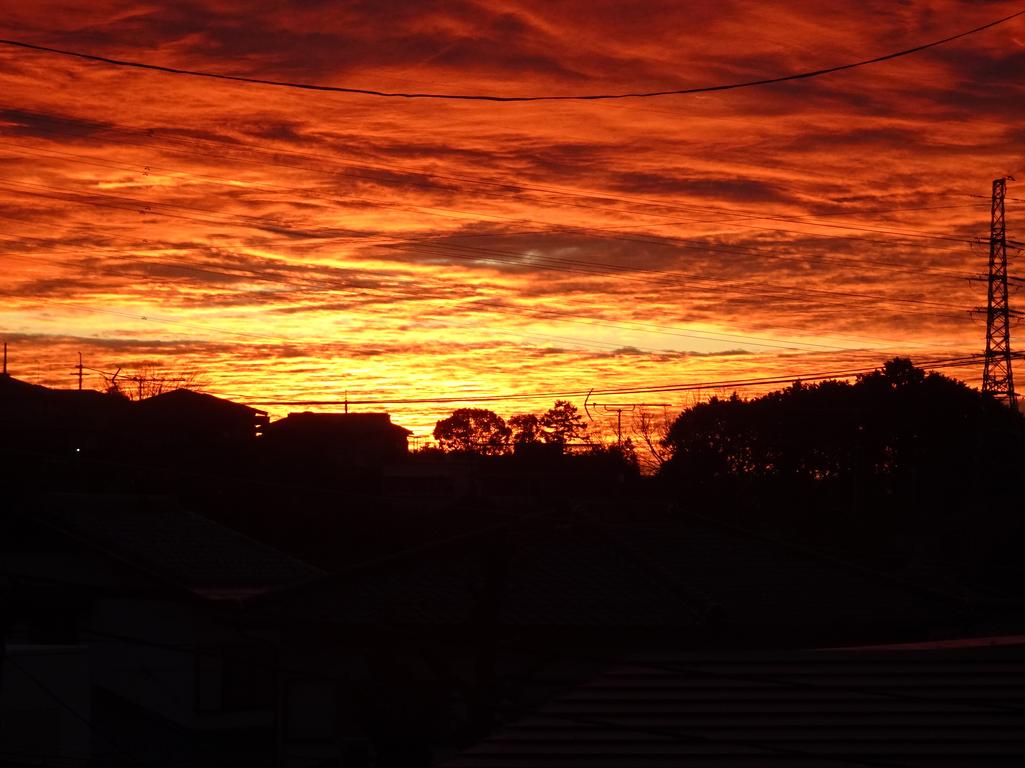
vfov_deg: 9.3
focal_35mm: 159
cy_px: 384
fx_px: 4708
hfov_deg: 12.4
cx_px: 512
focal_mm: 25.37
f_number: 5.6
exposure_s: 1/160
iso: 320
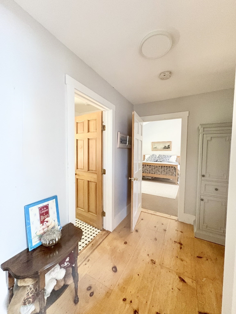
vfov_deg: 102.1
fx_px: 127
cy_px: 157
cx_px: 118
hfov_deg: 85.7
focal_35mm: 14
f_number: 2.2
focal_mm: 2.22
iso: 800
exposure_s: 1/60
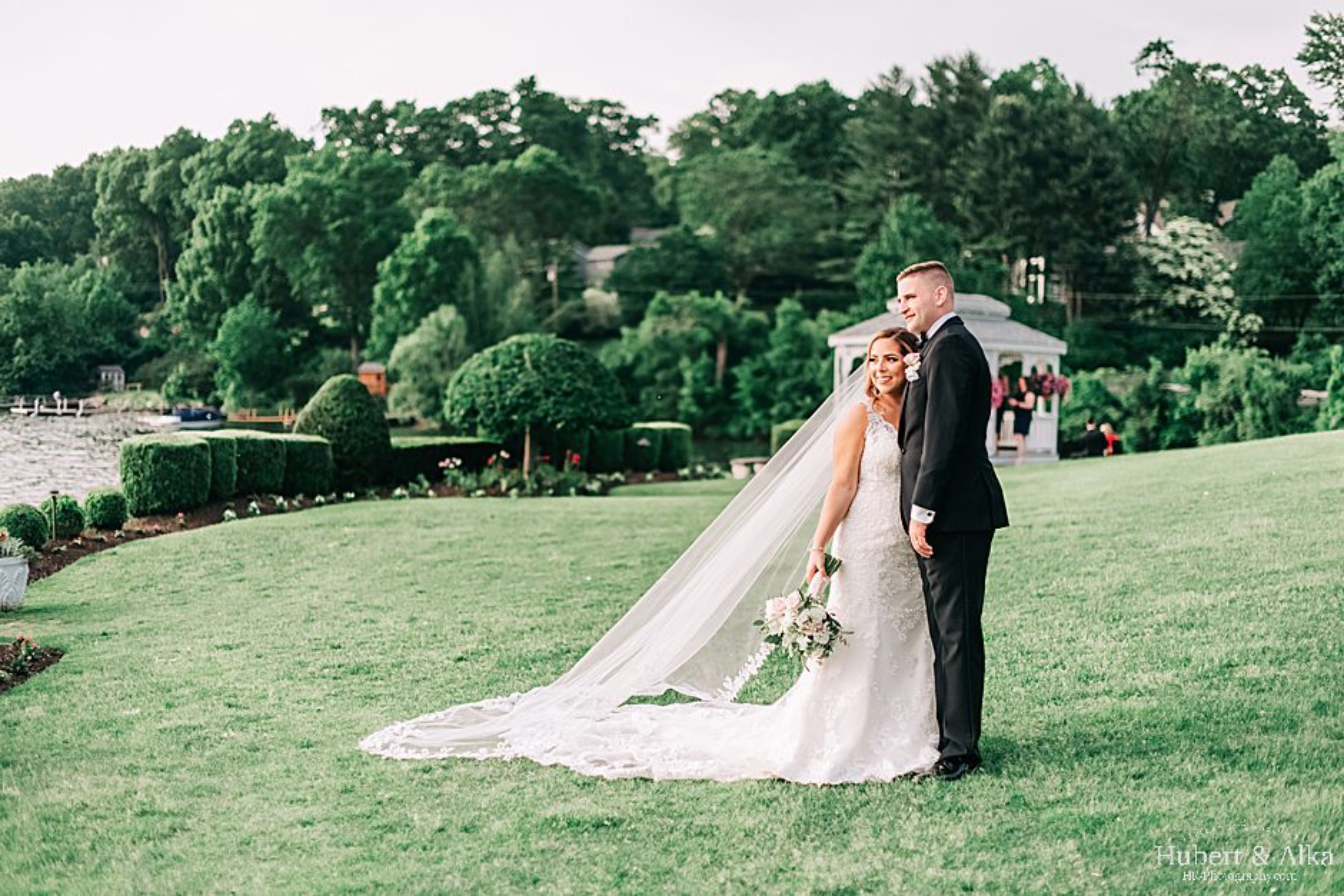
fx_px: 1867
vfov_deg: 27.0
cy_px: 448
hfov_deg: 39.6
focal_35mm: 50
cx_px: 672
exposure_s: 1/5000
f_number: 1.8
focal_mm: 50
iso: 500
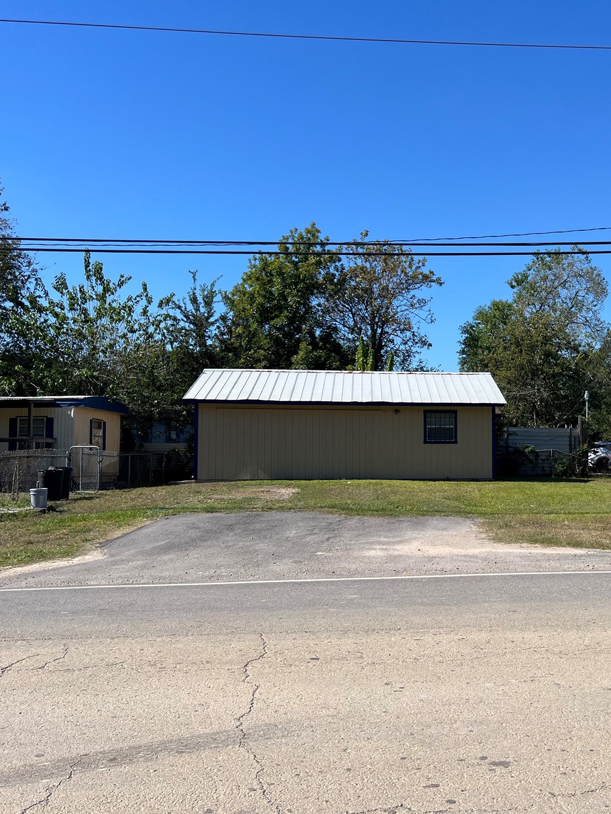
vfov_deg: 52.6
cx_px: 473
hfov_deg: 39.4
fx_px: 824
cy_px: 404
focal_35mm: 35
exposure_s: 1/4444
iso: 50
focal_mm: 5.7
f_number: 1.5
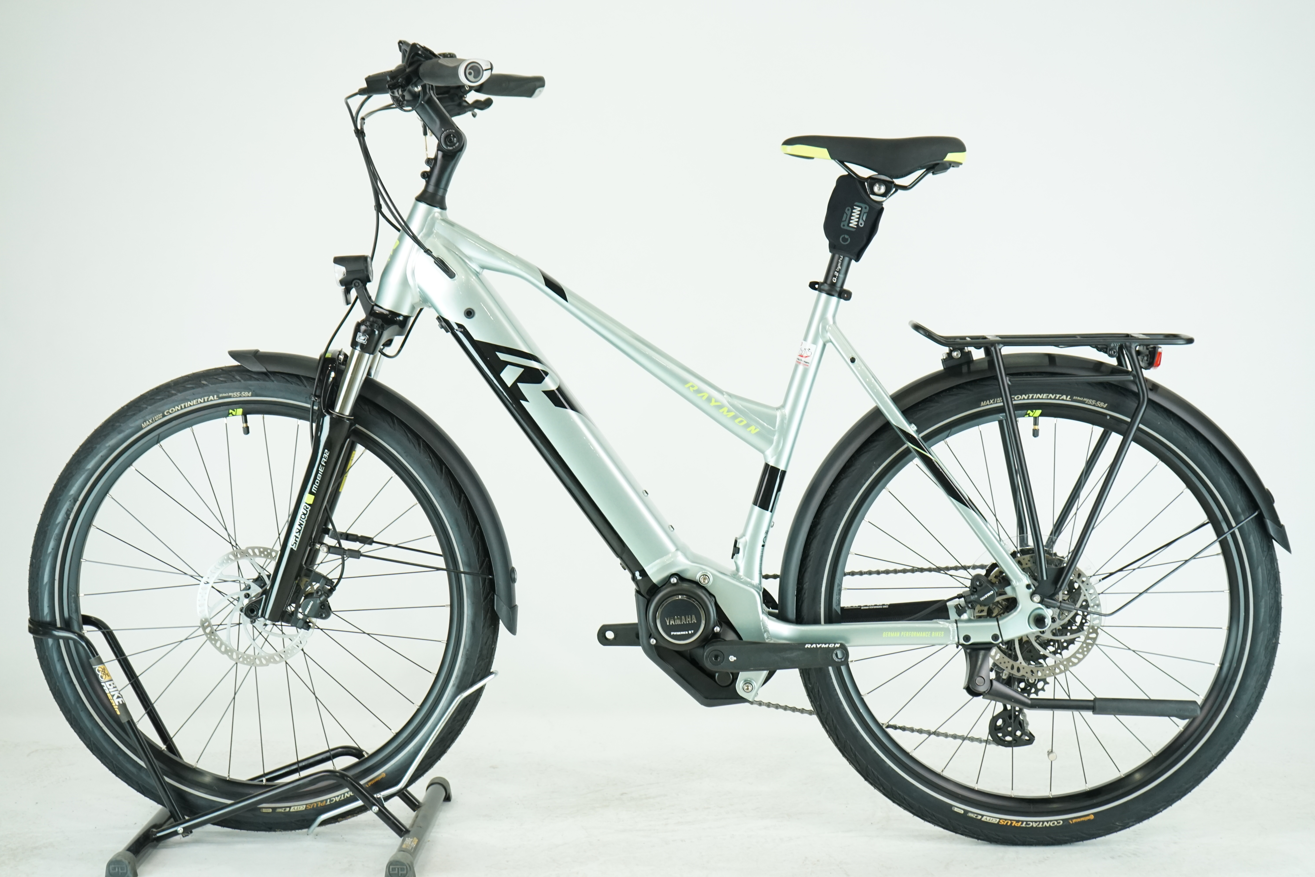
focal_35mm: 54
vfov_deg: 25.1
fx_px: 1972
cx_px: 658
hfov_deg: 36.9
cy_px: 438
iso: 1600
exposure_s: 1/200
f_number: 5.6
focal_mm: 54
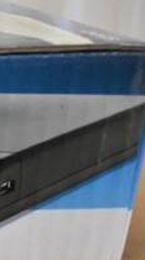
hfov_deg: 10.4
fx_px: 658
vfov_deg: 21.8
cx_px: -229
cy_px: 225
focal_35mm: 96
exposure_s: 1/125
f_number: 5.6
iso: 2200
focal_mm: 20
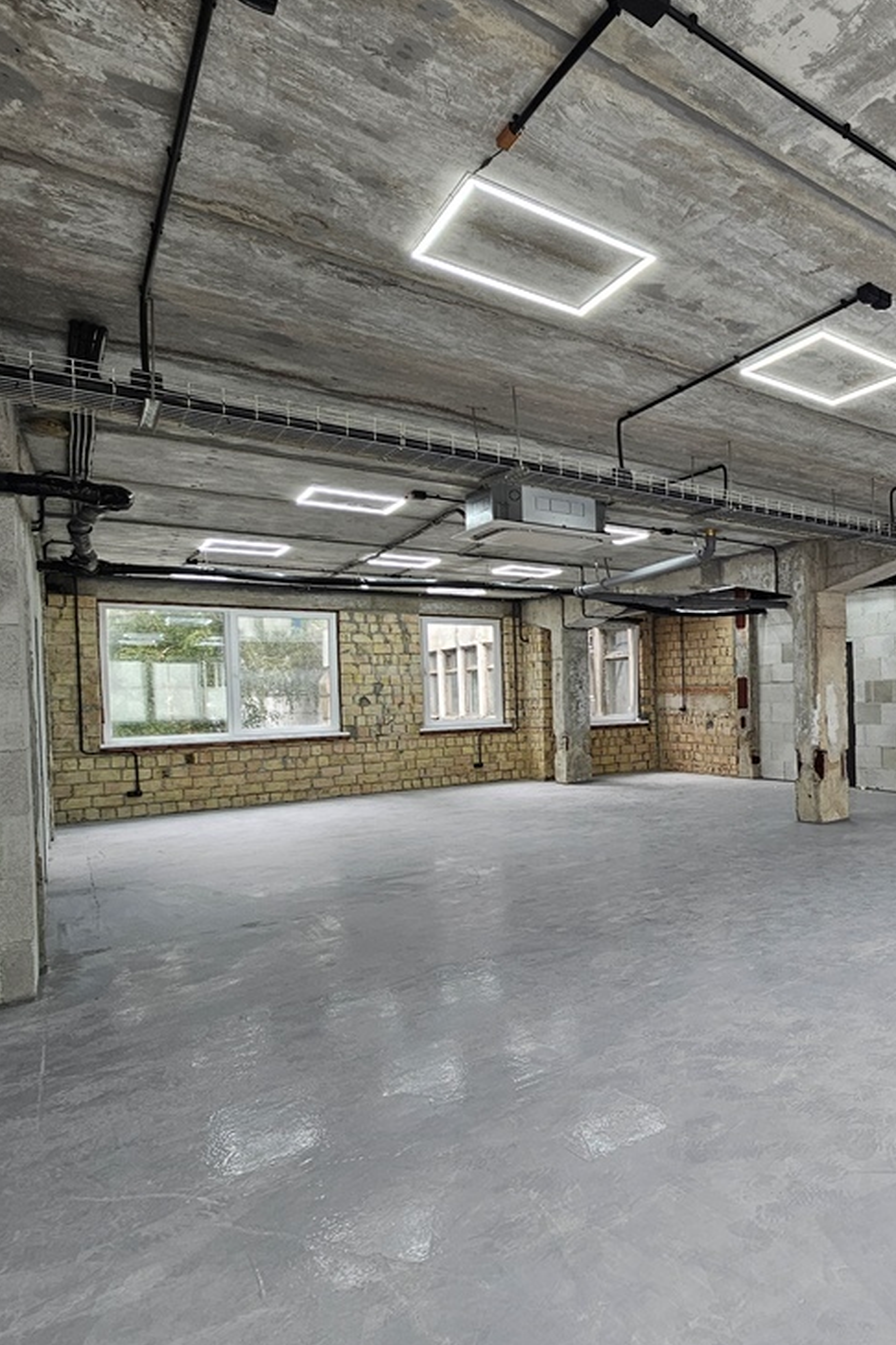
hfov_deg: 49.7
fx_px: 709
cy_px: 690
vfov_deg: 86.9
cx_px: 935
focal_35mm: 19
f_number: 2.2
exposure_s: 1/50
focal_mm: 2.2
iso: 50
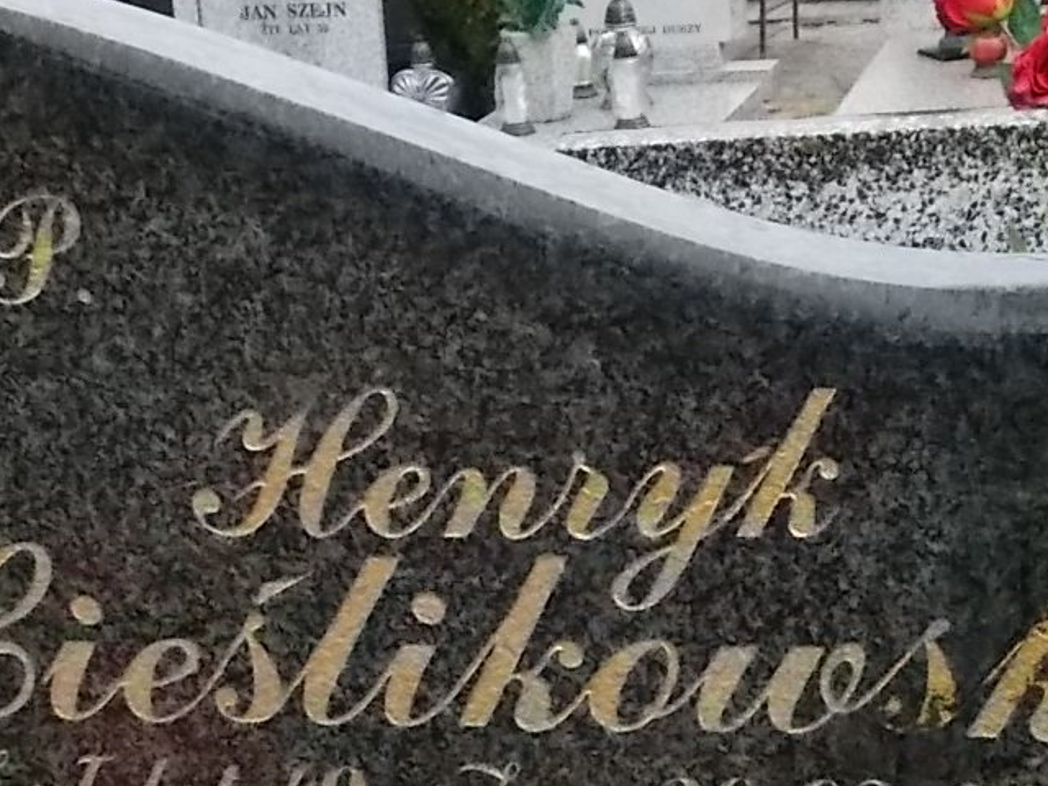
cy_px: 675
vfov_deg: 22.2
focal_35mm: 65
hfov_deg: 29.6
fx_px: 1968
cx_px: 706
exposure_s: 1/250
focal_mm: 4.6
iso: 400
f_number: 8
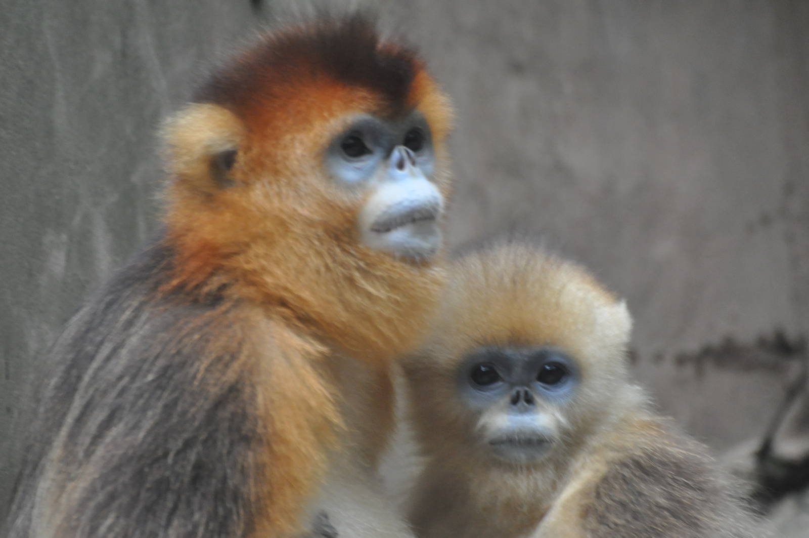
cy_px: 269
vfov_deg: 3.4
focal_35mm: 405
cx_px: 404
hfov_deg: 5.1
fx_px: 9091
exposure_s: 1/25
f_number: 5.6
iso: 1600
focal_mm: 270
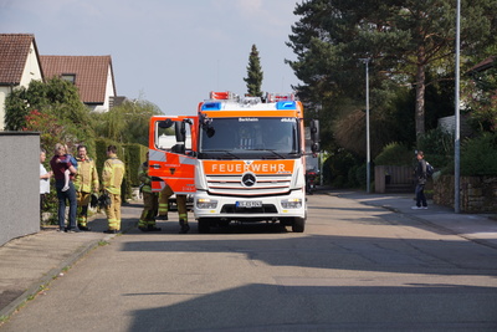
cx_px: 248
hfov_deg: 15.2
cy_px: 166
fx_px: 1864
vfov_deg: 10.2
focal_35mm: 135
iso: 100
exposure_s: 1/250
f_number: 8
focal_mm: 90
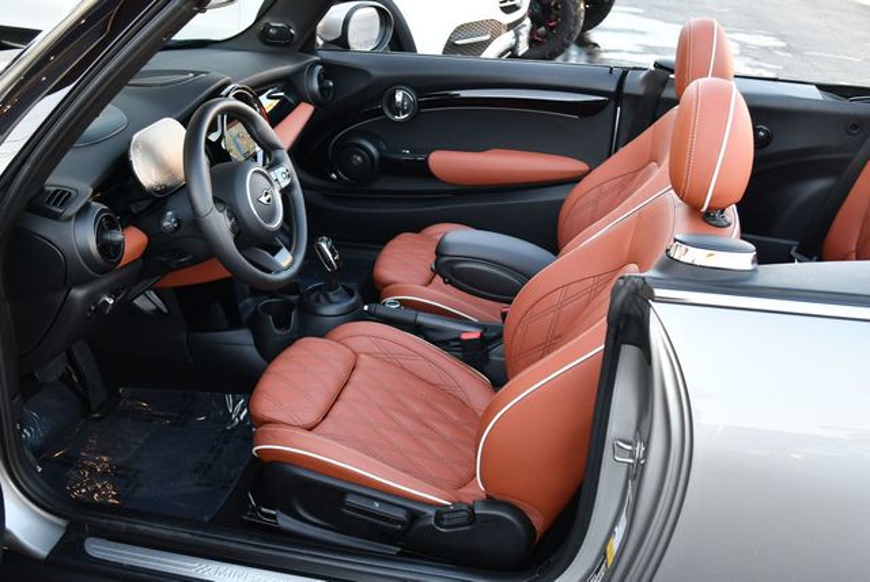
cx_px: 435
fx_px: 871
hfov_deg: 53.1
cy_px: 291
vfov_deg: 36.9
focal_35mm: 36
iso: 500
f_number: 3.5
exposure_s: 1/250
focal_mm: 18
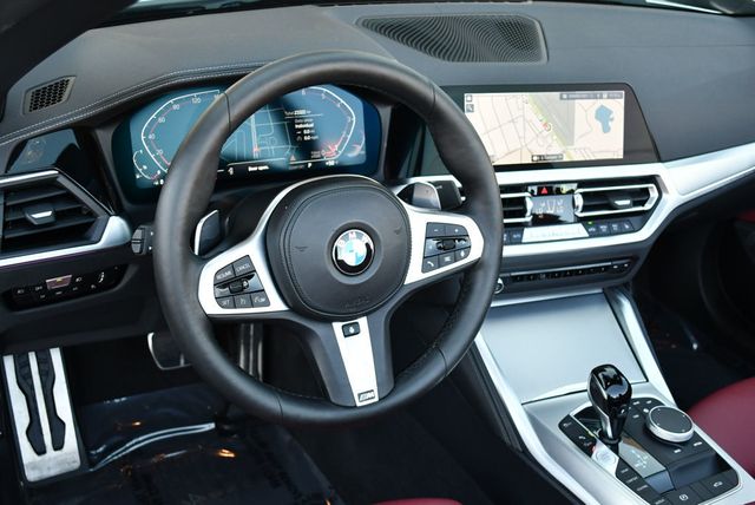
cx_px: 378
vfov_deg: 33.5
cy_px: 252
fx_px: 840
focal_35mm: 40
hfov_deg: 48.4
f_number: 3.8
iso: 560
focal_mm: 20
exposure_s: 1/250
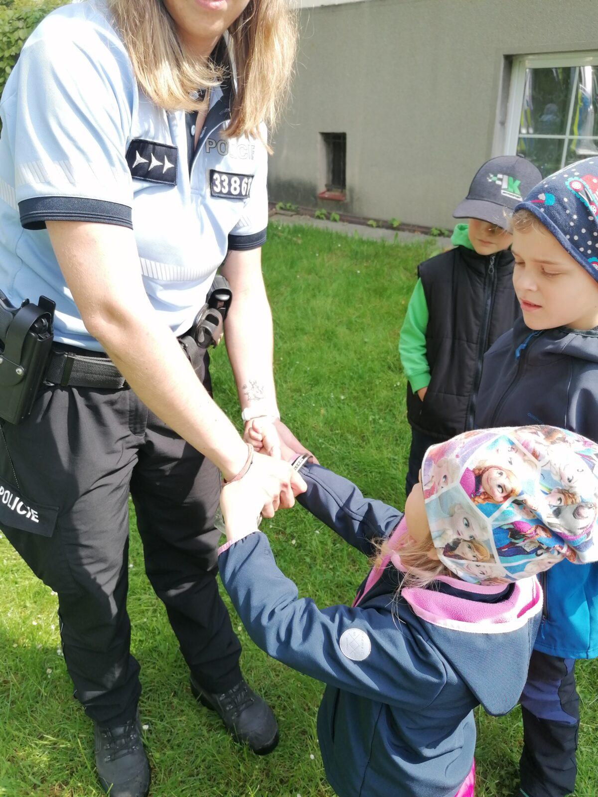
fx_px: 622
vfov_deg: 65.3
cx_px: 299
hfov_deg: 51.4
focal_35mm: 27
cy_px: 398
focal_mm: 4.75
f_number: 1.8
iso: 50
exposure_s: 1/261
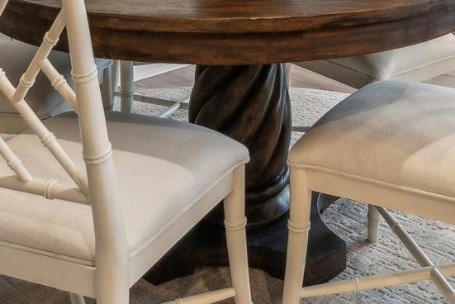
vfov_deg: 21.9
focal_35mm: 52
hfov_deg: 38.1
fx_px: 658
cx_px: 266
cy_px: -142
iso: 160
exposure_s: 1/15
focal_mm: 14
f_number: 7.1
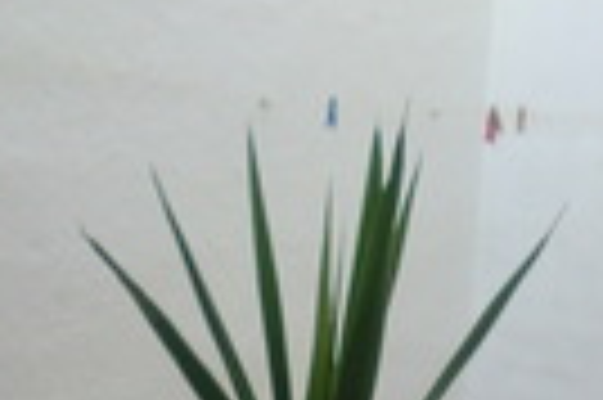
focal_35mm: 93
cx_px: 400
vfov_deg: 14.1
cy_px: 506
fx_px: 1556
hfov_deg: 21.9
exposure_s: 1/60
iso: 100
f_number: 2.6
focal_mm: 4.65
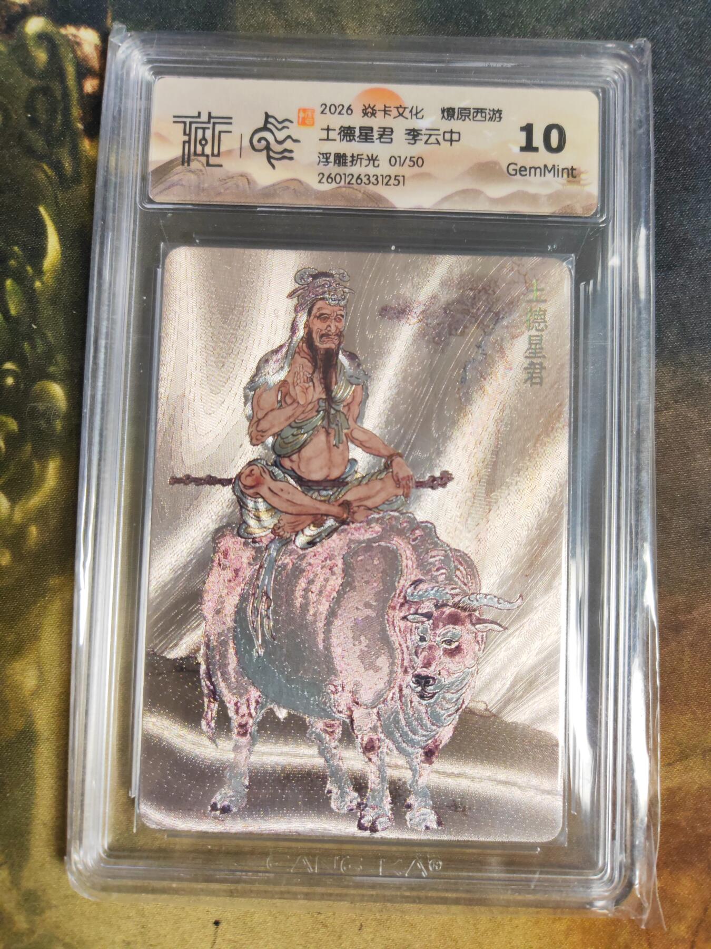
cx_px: 356
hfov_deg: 51.4
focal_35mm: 27
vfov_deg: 65.3
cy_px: 474
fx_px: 739
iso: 160
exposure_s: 1/100
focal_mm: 5.53
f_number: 1.8
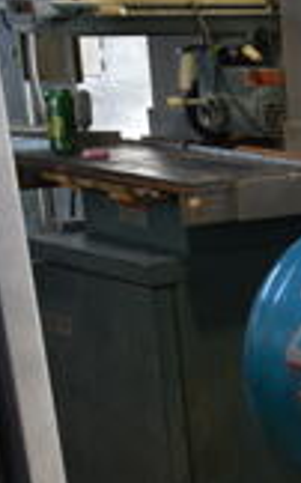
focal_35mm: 104
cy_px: 414
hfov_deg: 10.6
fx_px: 1367
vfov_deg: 19.7
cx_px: 742
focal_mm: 18
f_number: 3.5
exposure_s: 1/30
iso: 140
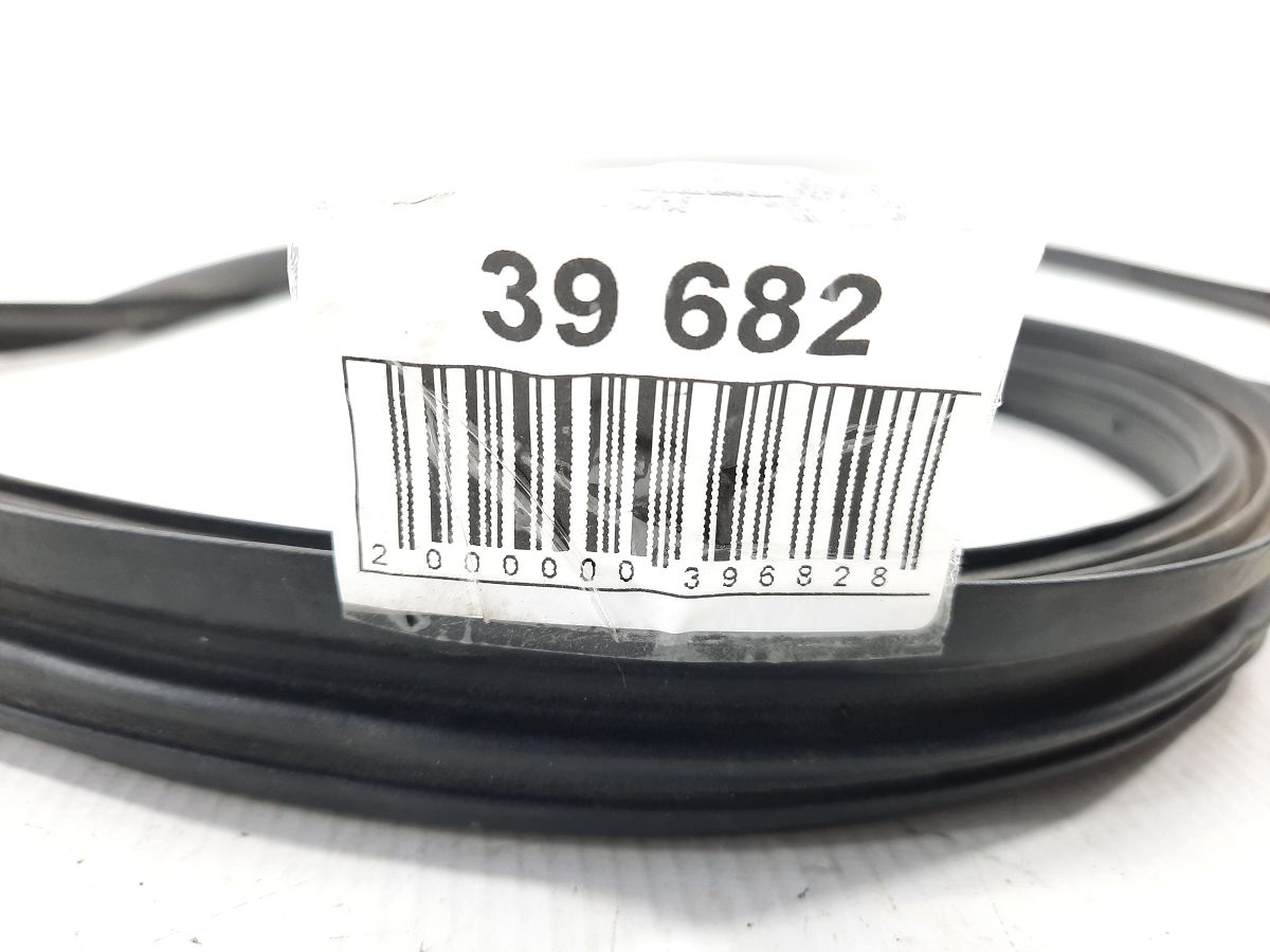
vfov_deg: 54.9
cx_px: 635
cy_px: 476
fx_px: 917
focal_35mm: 25
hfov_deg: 69.4
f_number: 2
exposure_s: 1/50
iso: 125
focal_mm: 4.6
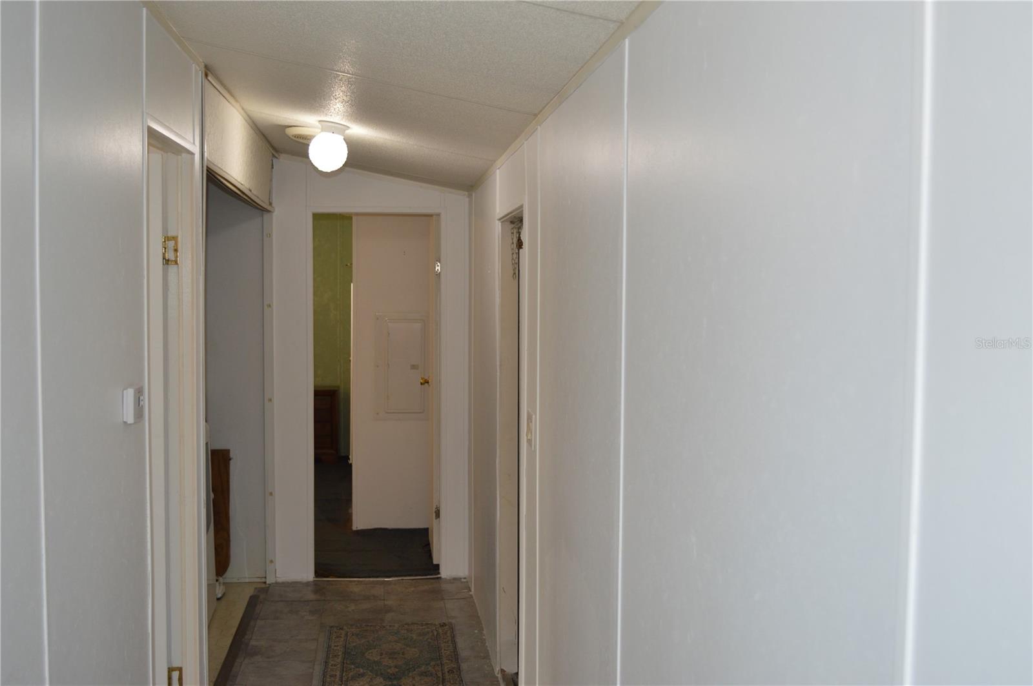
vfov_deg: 34.1
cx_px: 516
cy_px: 343
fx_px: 1118
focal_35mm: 39
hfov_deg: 49.6
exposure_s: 1/80
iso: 400
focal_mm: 26
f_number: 4.2
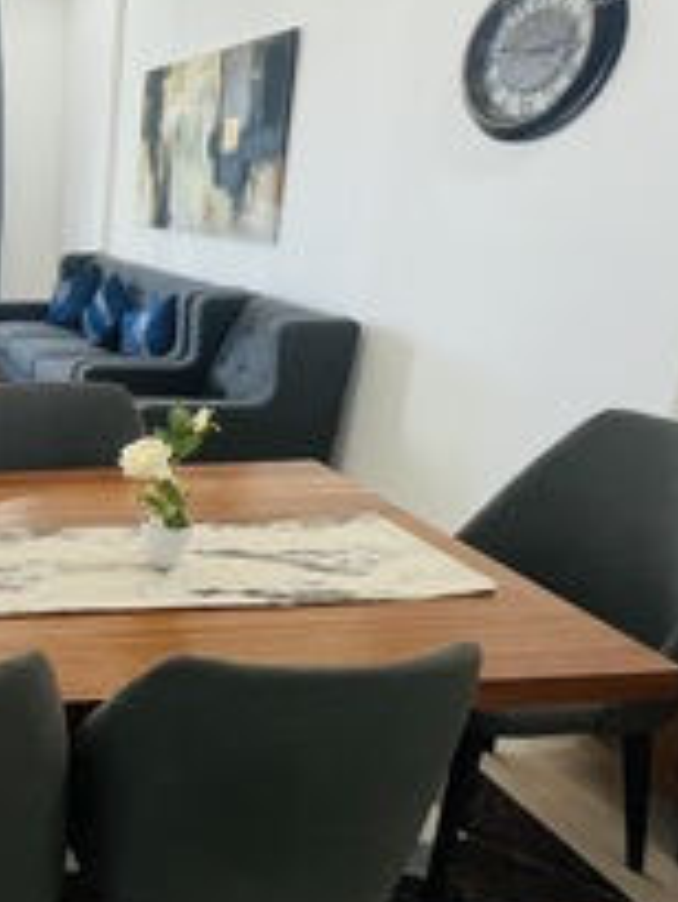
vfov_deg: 61.5
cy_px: 411
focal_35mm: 29
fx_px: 757
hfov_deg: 35.8
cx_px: -165
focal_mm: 1.57
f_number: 1.8
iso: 125
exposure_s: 1/100
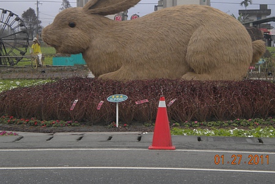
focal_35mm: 109
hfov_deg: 18.7
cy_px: 51
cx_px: 144
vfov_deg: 12.6
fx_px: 833
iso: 97
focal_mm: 14.3
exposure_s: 1/128
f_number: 5.1
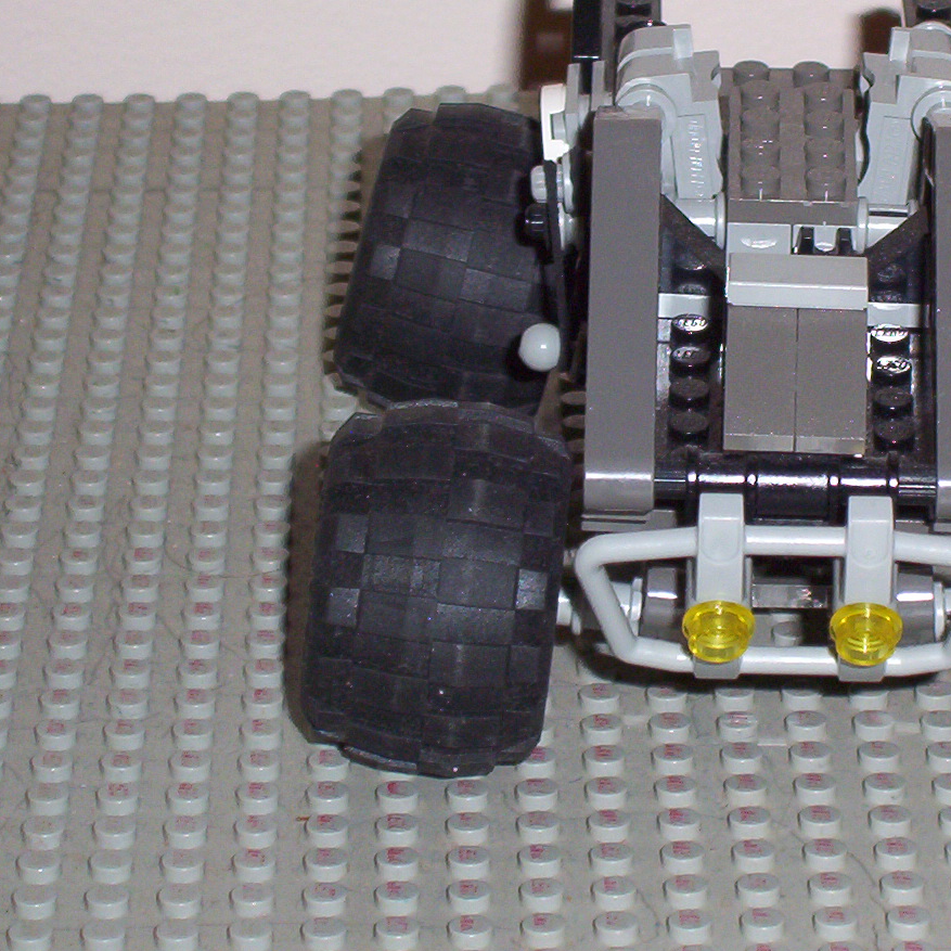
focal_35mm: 178
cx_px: 756
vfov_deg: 9.8
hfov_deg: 9.8
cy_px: 286
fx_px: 5533
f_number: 4.72
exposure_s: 1/90
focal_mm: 16.61
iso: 140
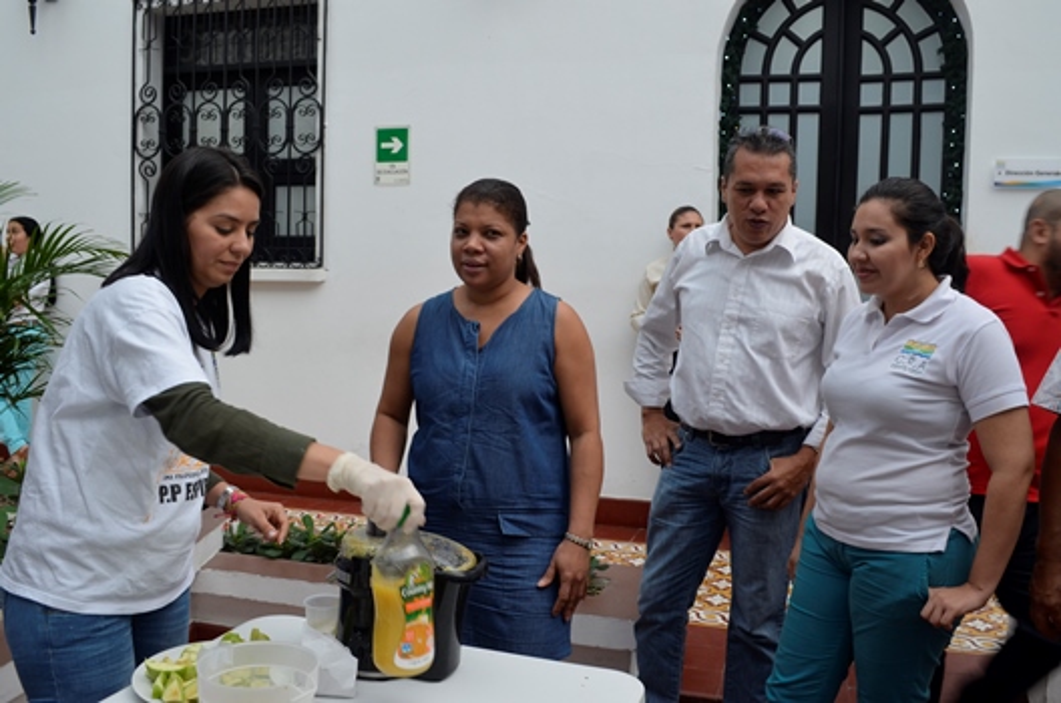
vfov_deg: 39.8
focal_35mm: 33
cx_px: 530
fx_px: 971
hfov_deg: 57.3
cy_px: 352
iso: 250
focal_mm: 22
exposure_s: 1/60
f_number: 8
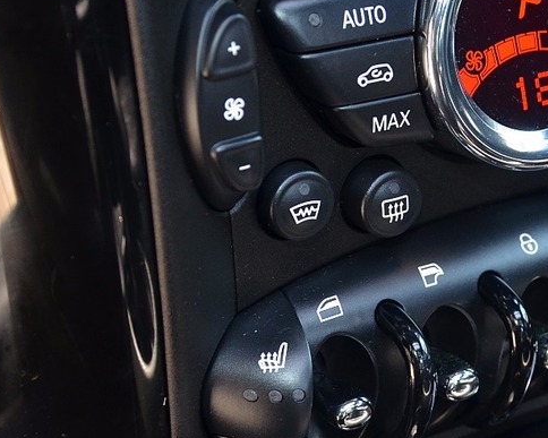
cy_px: 268
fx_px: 1686
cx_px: 460
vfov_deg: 14.8
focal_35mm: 104
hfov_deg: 18.2
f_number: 4
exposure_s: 1/60
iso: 400
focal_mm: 28
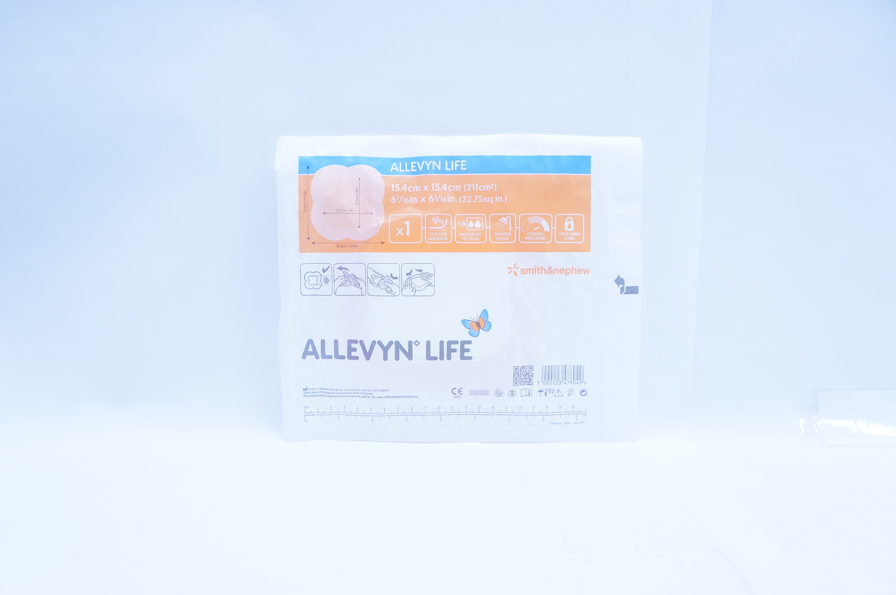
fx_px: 783
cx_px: 448
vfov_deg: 41.6
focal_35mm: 32
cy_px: 298
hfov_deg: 59.5
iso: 800
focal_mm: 21
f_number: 4.5
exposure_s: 1/200
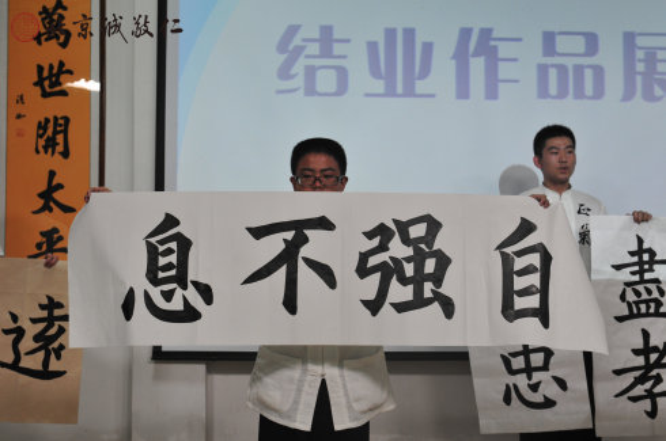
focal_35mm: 54
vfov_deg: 25.0
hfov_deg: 36.9
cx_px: 333
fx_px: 997
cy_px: 220
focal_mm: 36
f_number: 4.5
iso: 500
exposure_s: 1/80
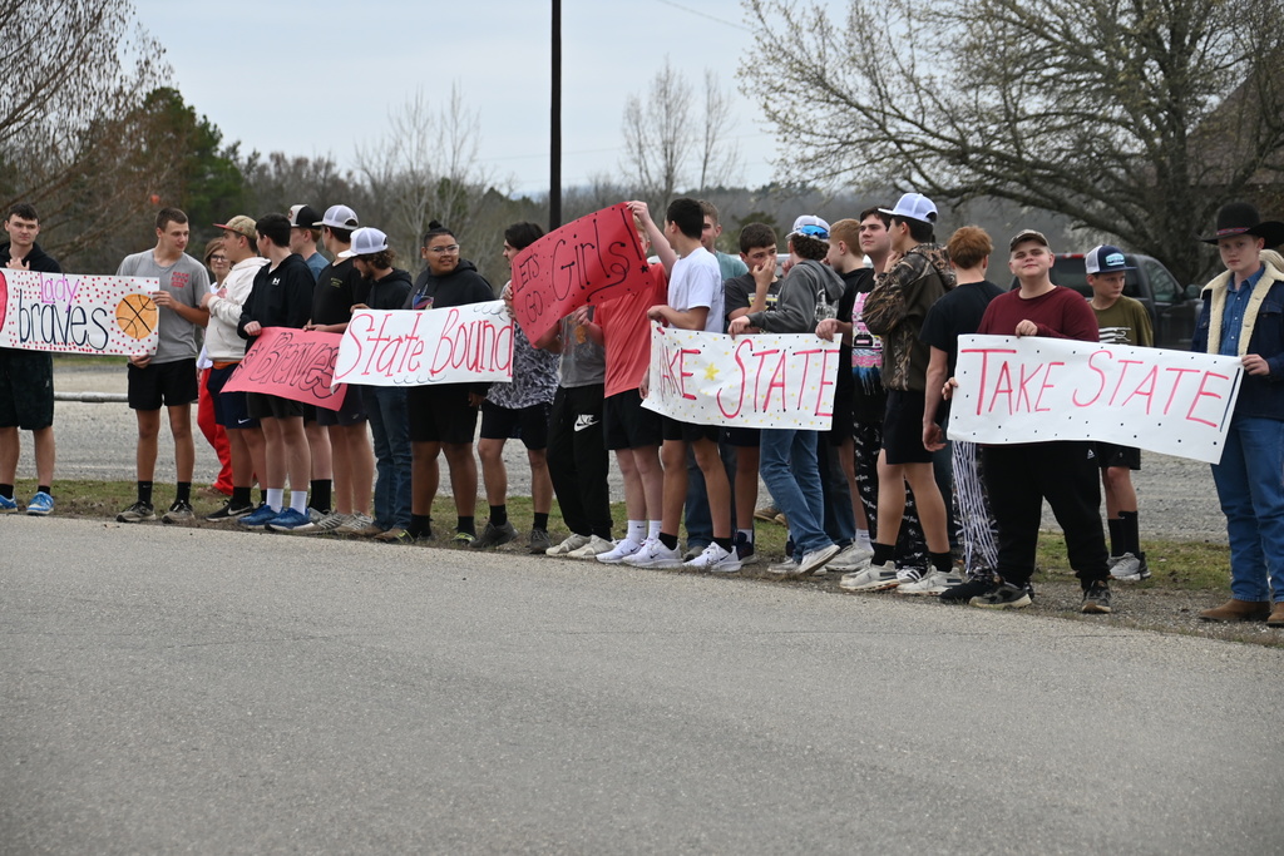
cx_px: 642
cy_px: 428
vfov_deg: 9.3
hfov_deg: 14.0
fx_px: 5243
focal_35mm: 147
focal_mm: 98
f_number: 5.6
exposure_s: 1/250
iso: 220
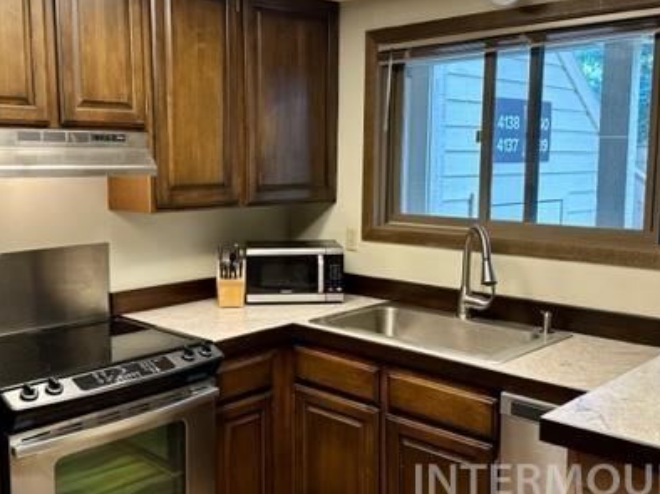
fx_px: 743
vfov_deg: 36.8
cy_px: 253
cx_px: 265
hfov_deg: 47.6
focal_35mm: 39
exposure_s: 1/60
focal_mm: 6.86
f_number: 1.78
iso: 200
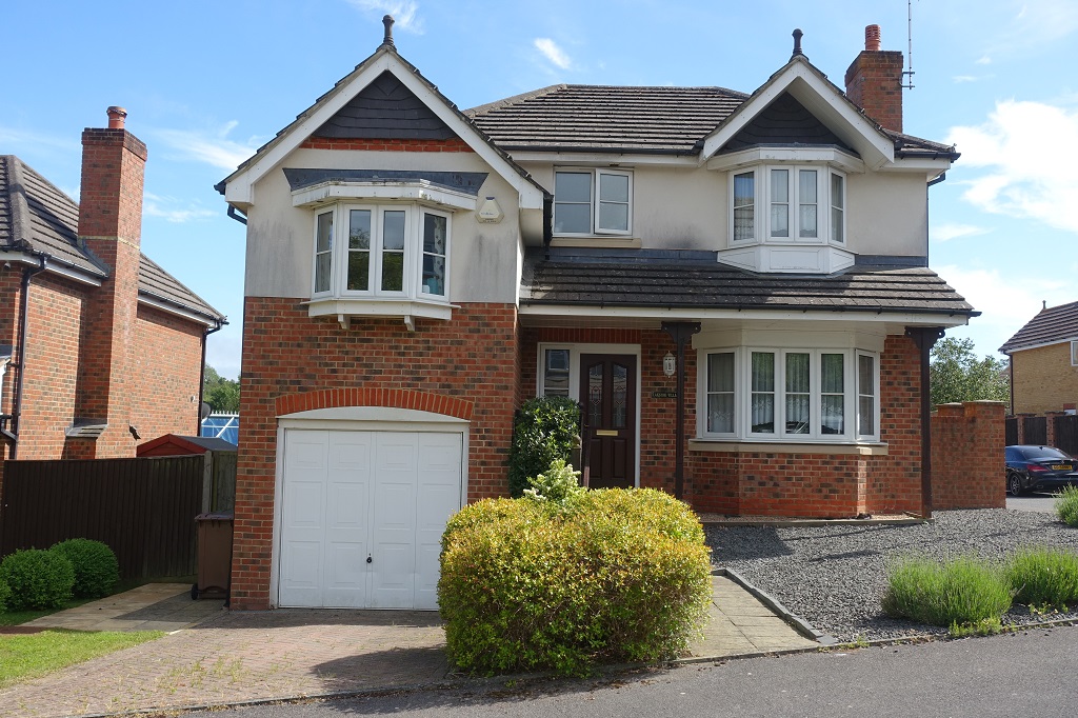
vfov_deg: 41.1
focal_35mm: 32
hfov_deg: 58.7
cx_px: 539
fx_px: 958
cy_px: 359
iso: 125
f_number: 5.6
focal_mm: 11.69
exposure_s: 1/320
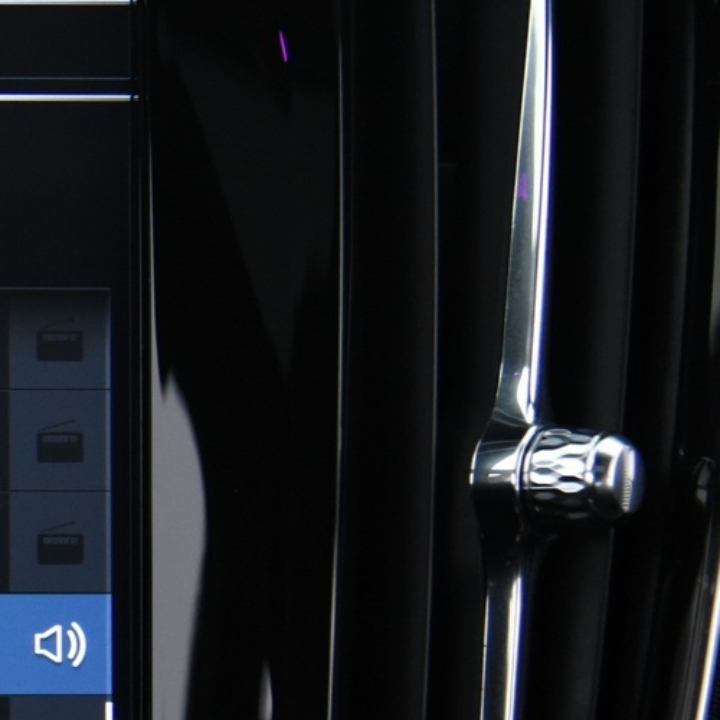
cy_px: 556
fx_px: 2589
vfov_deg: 15.7
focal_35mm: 110
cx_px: -330
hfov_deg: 14.8
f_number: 4
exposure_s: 1/40
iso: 4000
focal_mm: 40
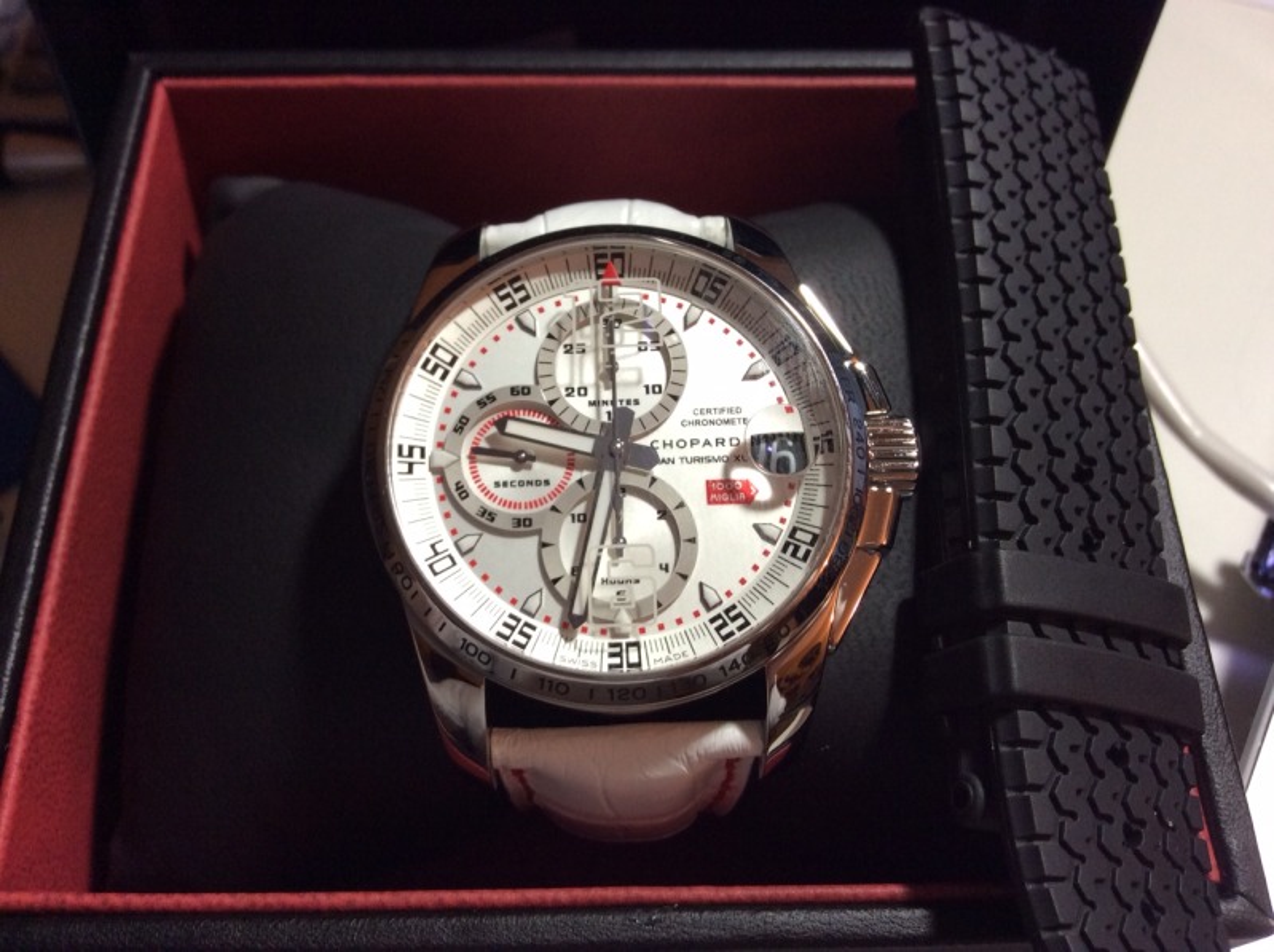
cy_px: 476
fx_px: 1176
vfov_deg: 44.1
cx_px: 637
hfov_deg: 56.9
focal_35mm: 32
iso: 80
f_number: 2.4
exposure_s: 1/24
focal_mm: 3.3
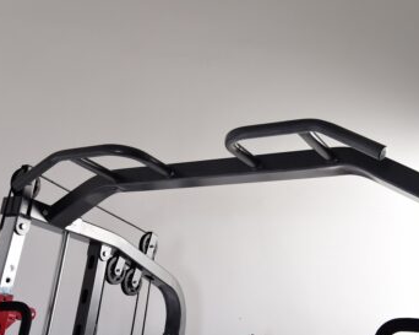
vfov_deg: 32.0
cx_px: 219
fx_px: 582
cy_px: 155
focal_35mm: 47
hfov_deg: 39.6
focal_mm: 38
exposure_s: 1/200
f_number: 10
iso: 200
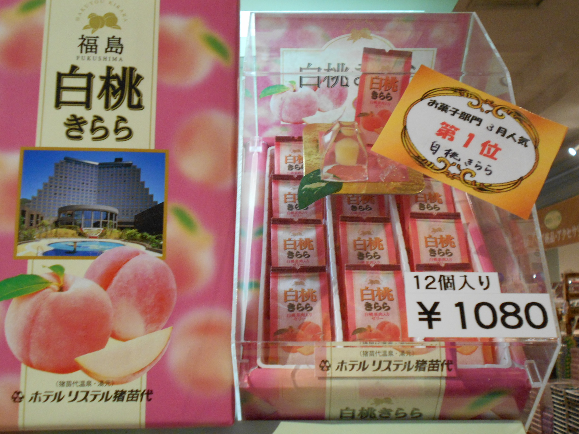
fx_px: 619
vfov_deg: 38.7
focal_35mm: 37
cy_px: 217
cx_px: 290
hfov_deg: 50.1
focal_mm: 6.7
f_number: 3.9
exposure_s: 1/15
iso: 400
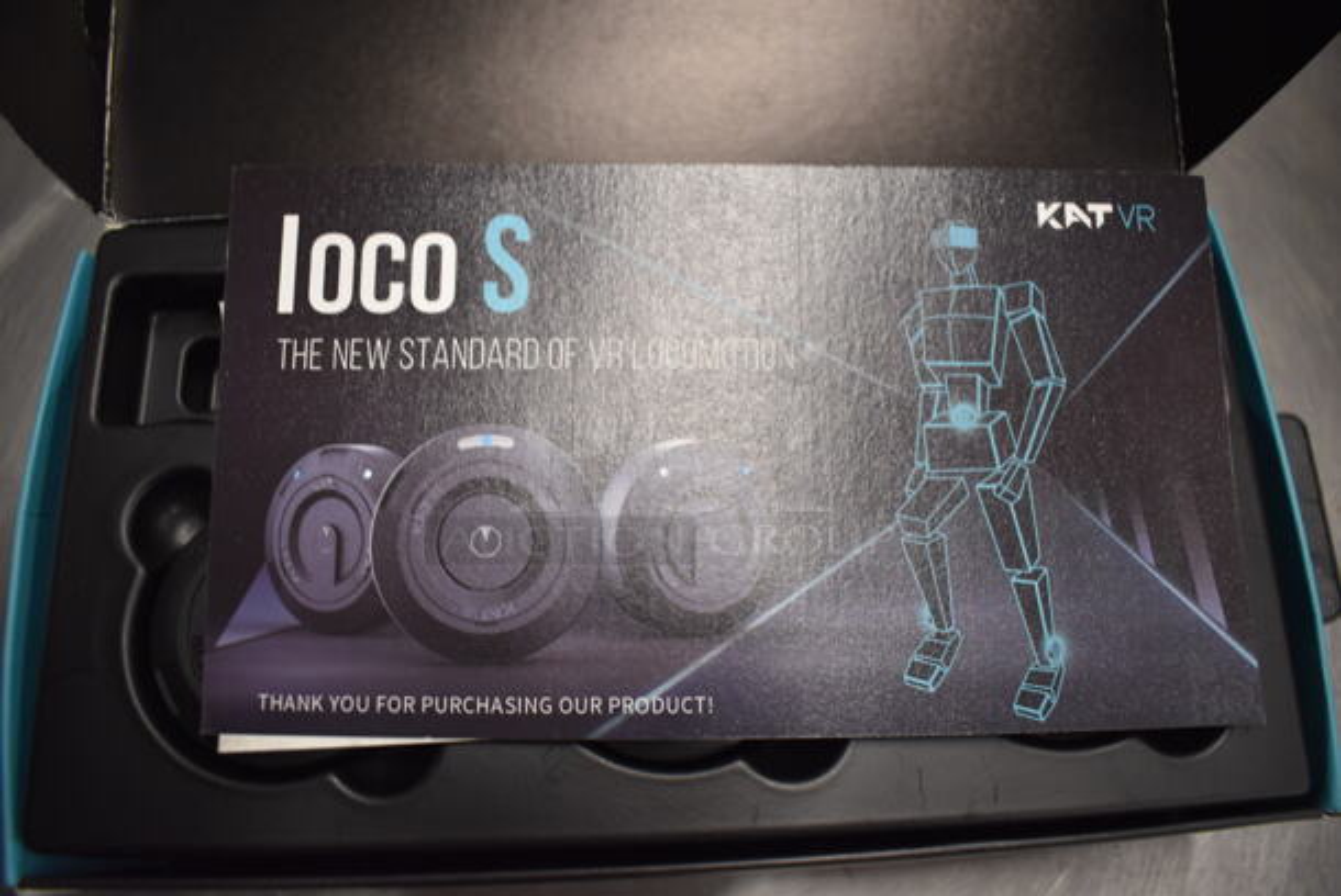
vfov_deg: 48.0
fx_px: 1007
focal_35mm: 27
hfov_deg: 67.3
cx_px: 670
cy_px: 448
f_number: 4
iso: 1100
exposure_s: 1/60
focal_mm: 18
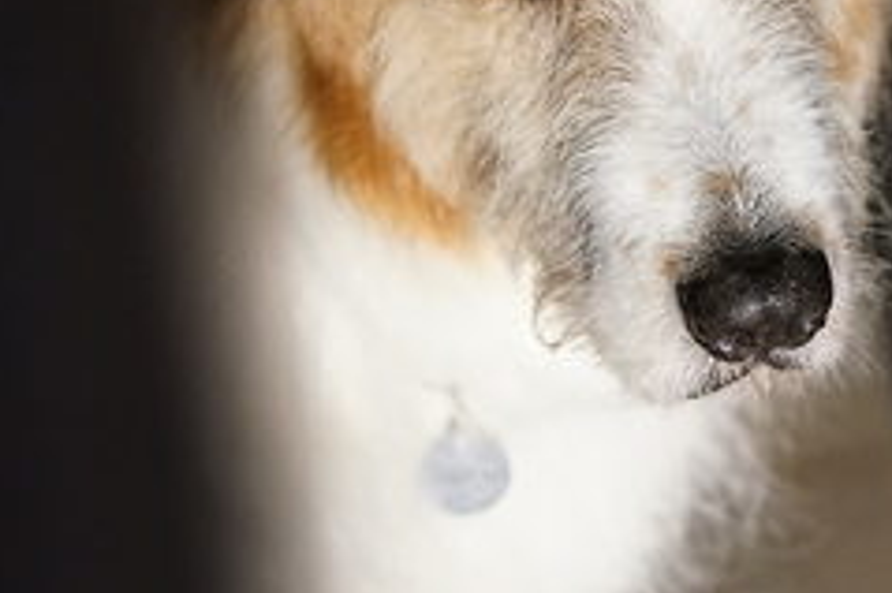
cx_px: 616
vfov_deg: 6.0
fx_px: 5596
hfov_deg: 9.1
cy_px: -48
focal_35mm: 226
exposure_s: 1/160
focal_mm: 60
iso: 1600
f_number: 3.2
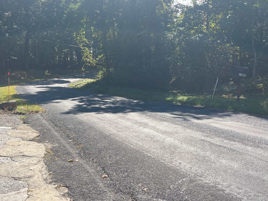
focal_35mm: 32
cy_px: 94
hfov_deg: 56.8
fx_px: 248
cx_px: 125
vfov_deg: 44.1
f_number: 1.6
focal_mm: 5.1
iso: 32
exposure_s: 1/2387
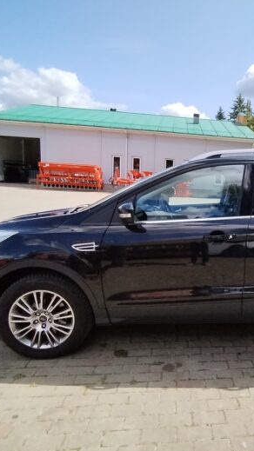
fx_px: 299
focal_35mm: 25
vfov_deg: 74.0
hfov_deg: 43.1
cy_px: 226
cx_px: 215
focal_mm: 1.42
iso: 100
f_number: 2.2
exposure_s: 1/2384
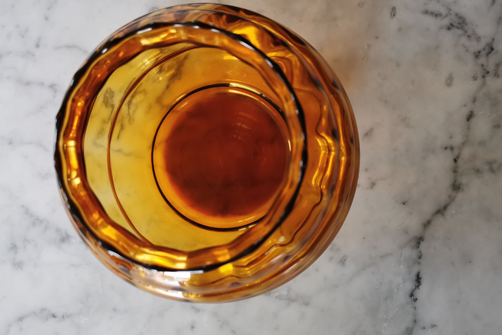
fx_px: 404
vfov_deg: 44.9
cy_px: 157
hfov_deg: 63.7
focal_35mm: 29
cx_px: 251
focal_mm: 5.56
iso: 400
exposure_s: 1/33.3
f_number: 1.6
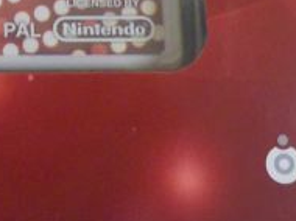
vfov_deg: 8.7
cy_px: -255
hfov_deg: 12.1
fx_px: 1349
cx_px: -90
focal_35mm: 158
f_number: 3.3
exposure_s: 1/30
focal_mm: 4.1
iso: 250
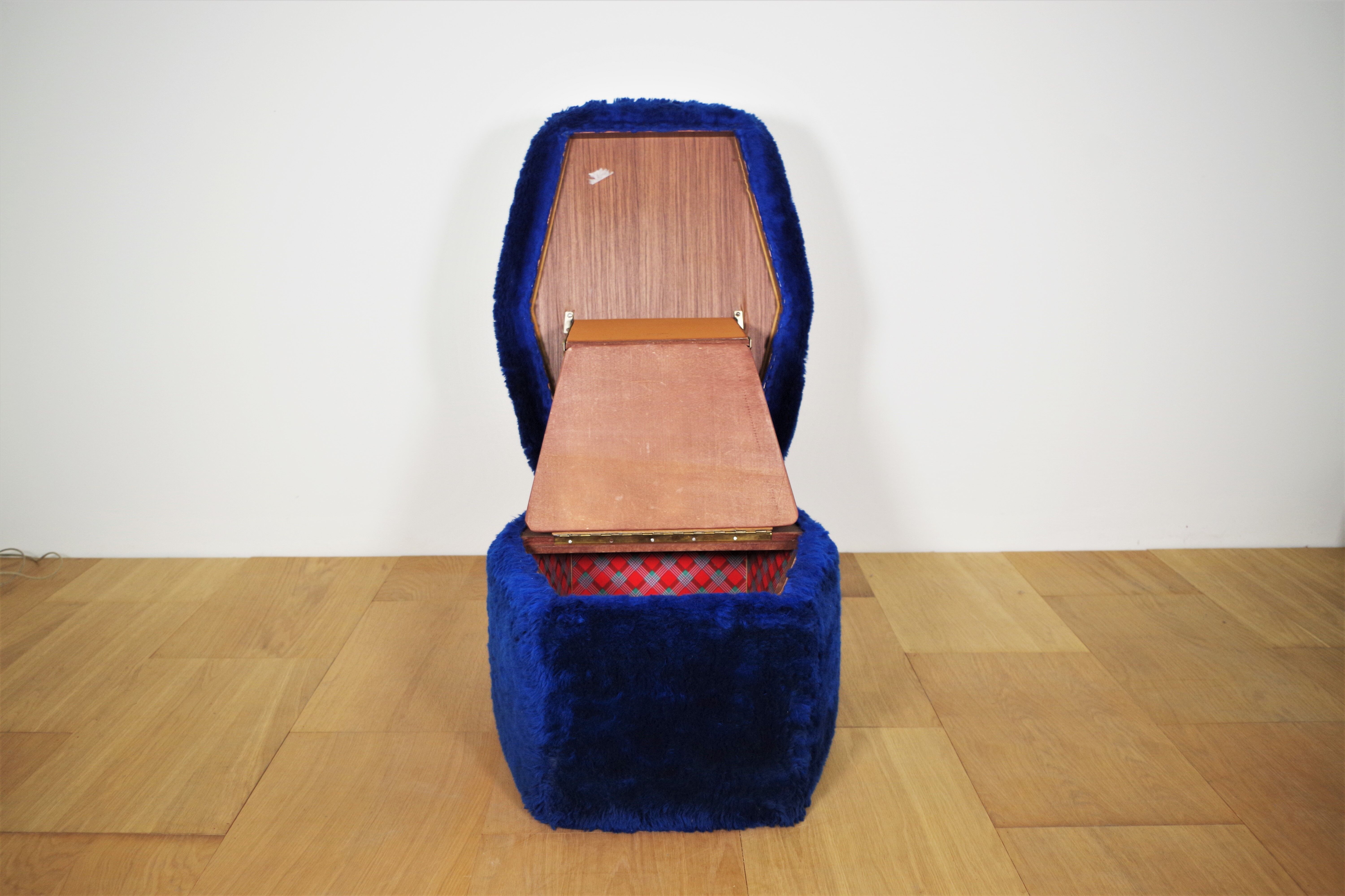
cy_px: 448
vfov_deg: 38.9
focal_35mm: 34
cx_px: 672
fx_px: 1270
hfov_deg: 55.8
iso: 400
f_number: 4
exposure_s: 1/60
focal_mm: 23.13
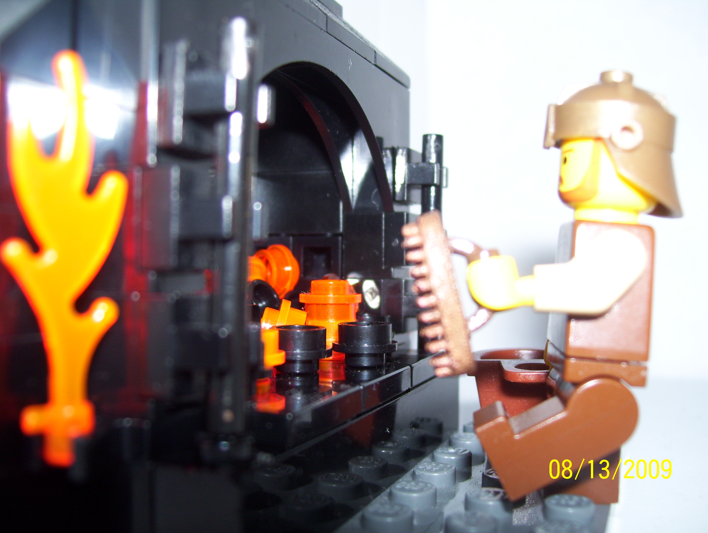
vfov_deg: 39.7
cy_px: 266
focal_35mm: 36
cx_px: 354
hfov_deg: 51.3
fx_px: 737
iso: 80
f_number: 2.7
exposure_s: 1/60
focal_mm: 6
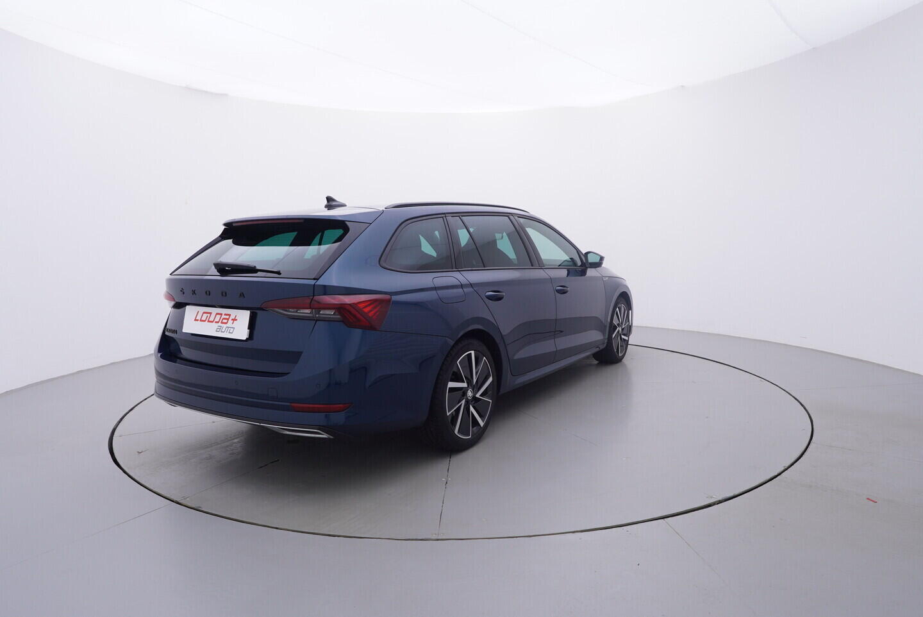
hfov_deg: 77.3
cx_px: 462
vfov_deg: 56.2
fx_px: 577
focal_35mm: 22
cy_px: 308
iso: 200
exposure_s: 1/80
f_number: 5
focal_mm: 15
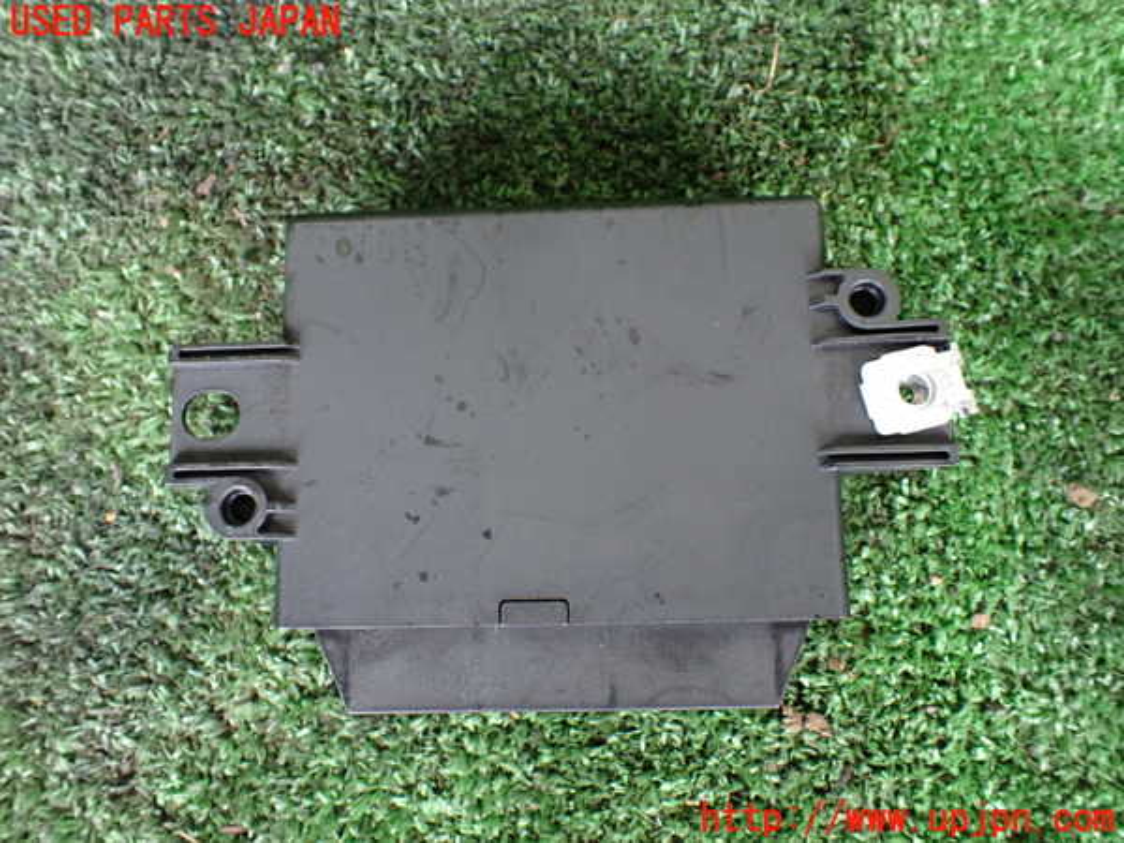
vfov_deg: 46.8
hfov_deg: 60.0
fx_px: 974
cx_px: 562
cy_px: 422
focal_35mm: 30
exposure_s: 1/40
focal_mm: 5.4
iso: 800
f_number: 2.3
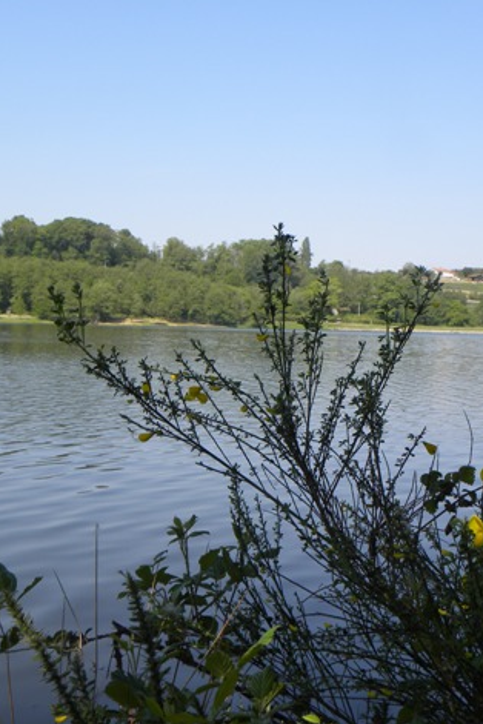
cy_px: 357
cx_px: 220
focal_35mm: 58
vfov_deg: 34.5
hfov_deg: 23.4
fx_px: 1167
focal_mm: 7.3
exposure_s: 1/221
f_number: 5.6
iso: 64
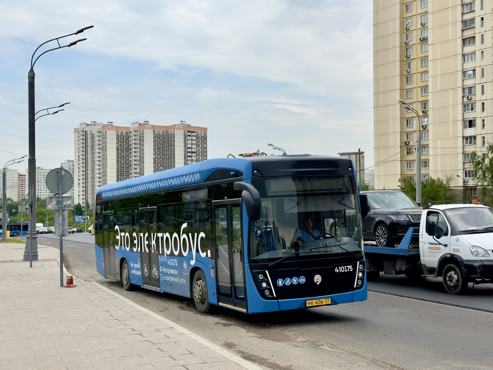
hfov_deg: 39.7
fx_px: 684
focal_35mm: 48
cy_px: 185
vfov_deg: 30.3
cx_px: 246
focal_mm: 6.86
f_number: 1.78
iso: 64
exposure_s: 1/3731
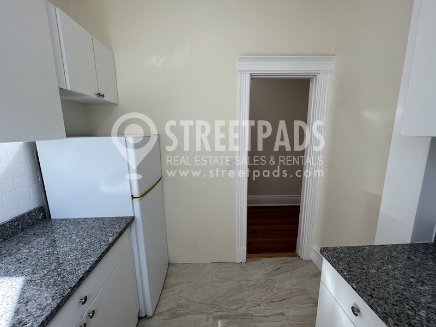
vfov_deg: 89.9
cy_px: 164
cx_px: 218
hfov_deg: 106.2
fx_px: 164
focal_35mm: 13
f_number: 1.8
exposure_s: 1/120
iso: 64
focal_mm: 1.57
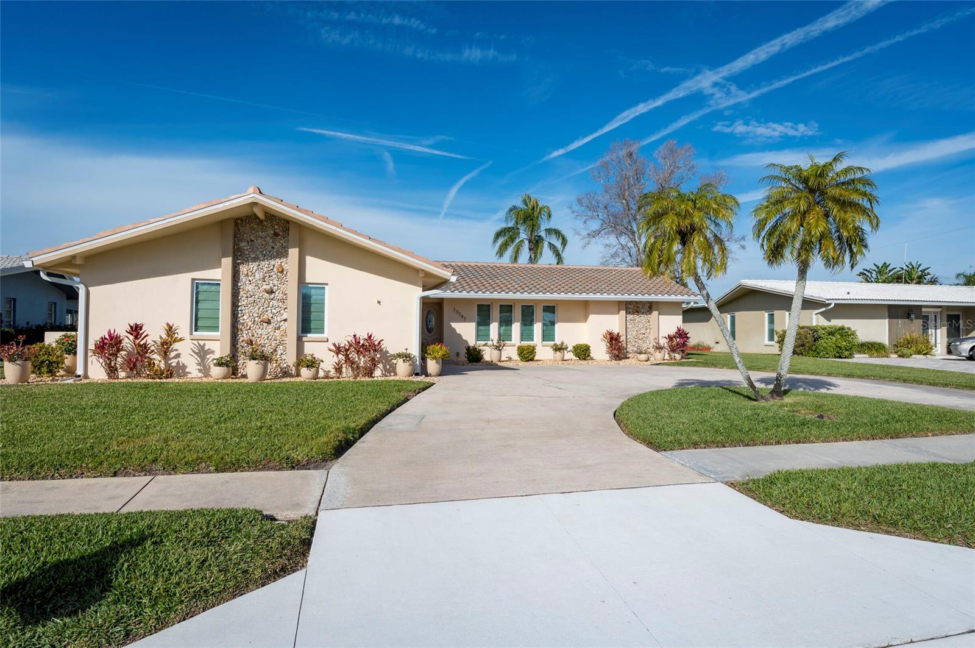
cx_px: 488
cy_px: 324
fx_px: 528
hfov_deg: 85.5
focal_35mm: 20
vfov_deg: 63.1
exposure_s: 1/400
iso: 100
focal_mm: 19.5
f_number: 9
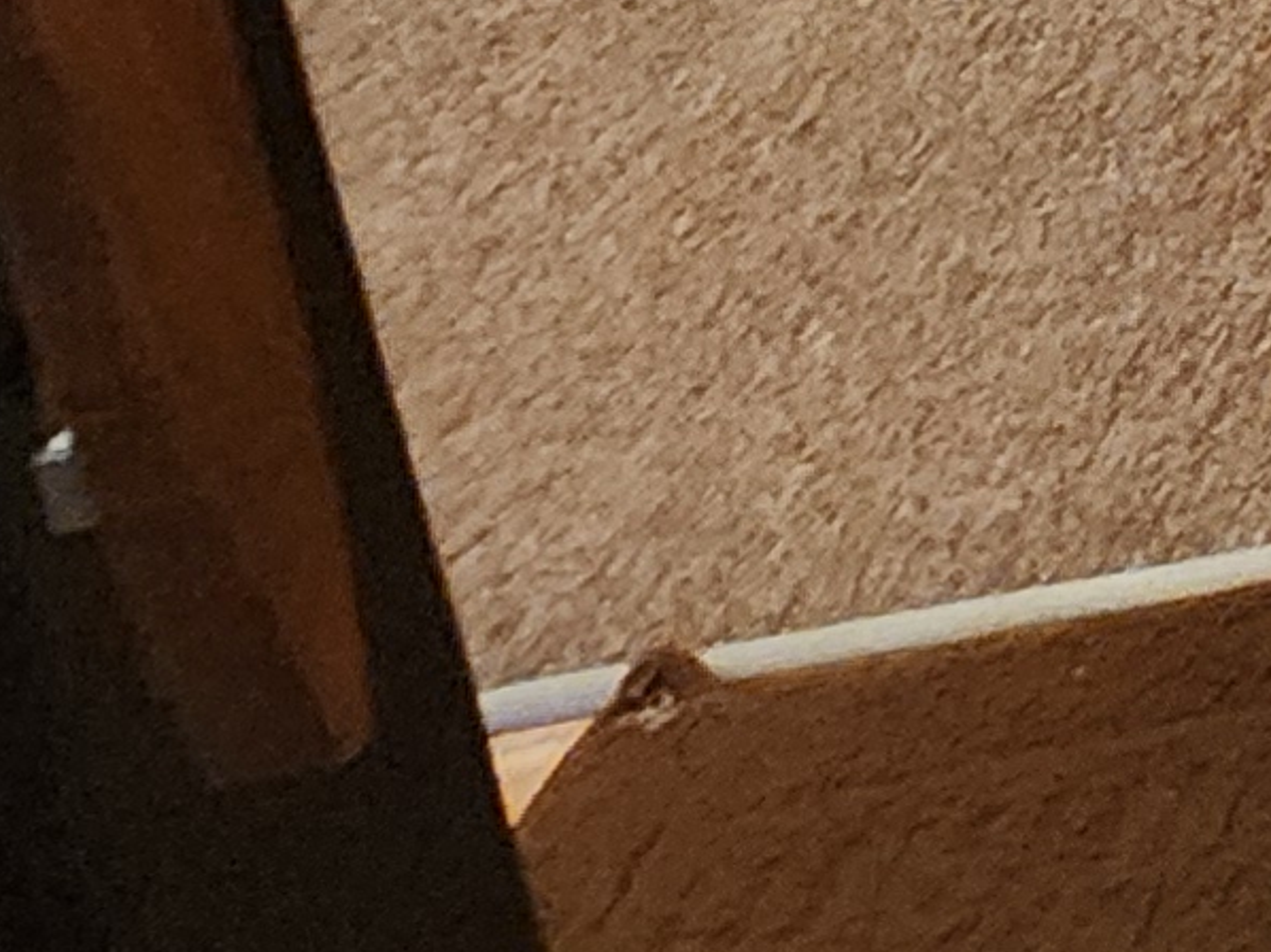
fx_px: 3193
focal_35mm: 87
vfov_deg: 10.9
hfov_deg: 11.0
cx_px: 3964
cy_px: -1923
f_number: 2.2
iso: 500
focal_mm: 2.2
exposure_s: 1/30
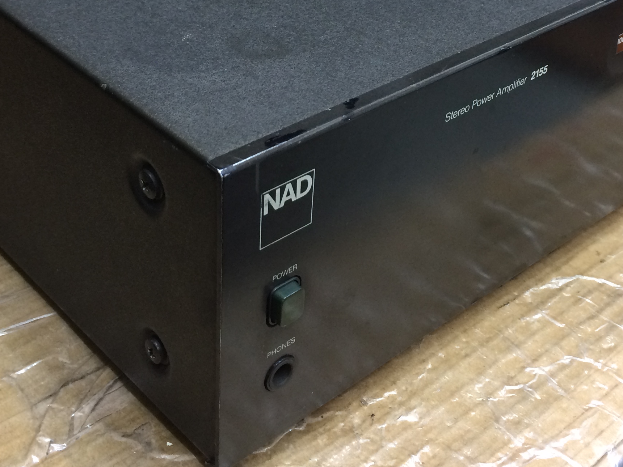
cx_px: 327
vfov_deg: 25.9
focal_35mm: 55
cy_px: 70
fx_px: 990
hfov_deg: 34.9
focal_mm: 4.15
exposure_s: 1/33
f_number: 2.2
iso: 160
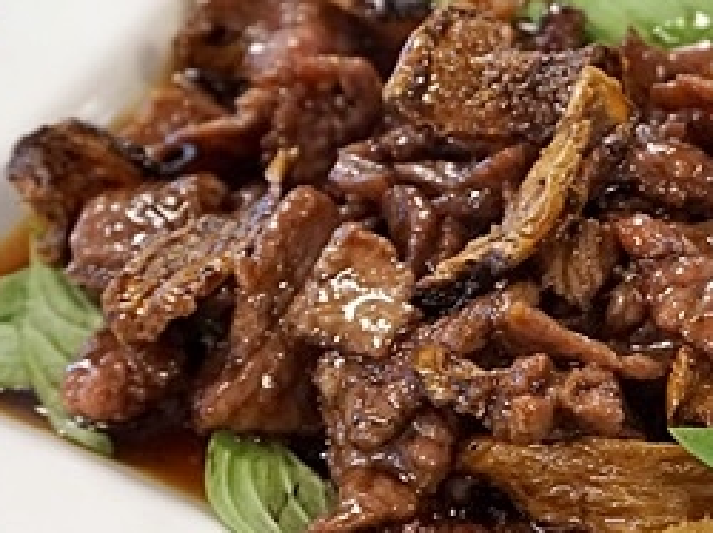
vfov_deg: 15.9
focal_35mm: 93
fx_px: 1914
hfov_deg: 20.5
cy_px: 269
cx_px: 707
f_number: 5.6
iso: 1600
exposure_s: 1/60
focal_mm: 26
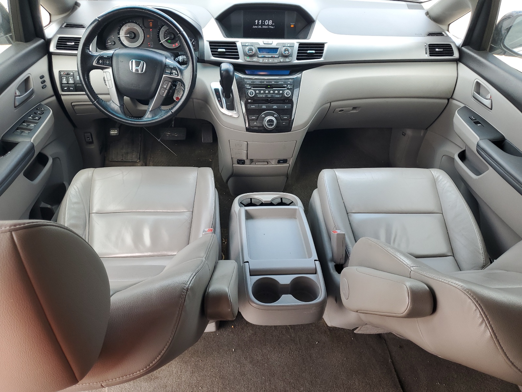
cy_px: 196
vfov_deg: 53.1
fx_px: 392
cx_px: 261
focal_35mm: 26
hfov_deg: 67.3
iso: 50
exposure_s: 1/172
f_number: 1.5
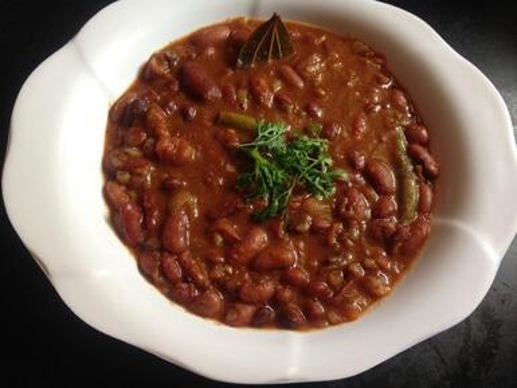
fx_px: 493
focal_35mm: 33
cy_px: 194
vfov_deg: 43.0
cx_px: 258
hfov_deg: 55.3
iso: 50
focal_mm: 4.12
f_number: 2.4
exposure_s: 1/30
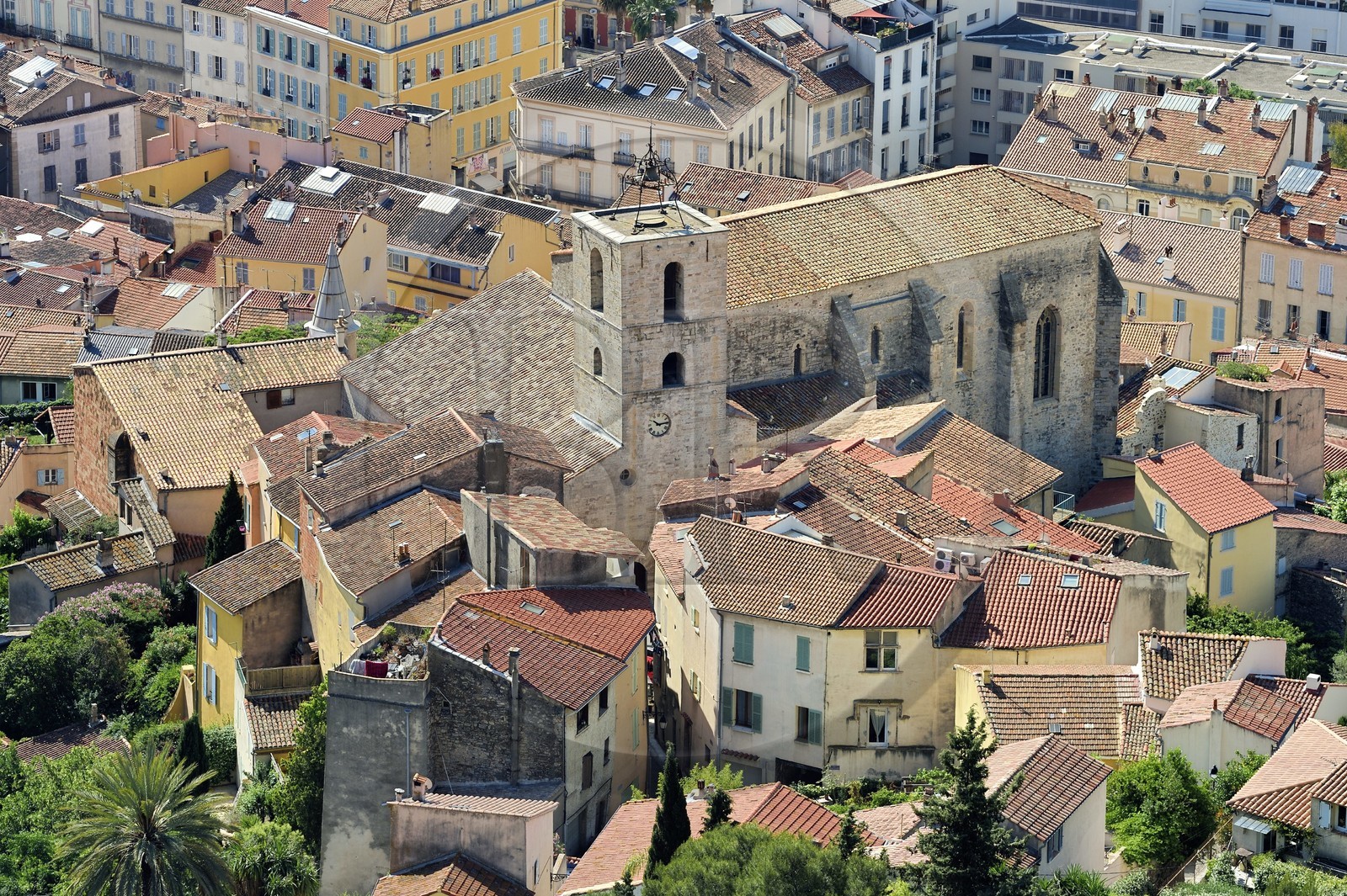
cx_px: 674
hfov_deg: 12.8
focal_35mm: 160
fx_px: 5983
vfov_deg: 8.6
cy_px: 448
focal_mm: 160
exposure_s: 1/200
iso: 200
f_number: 11
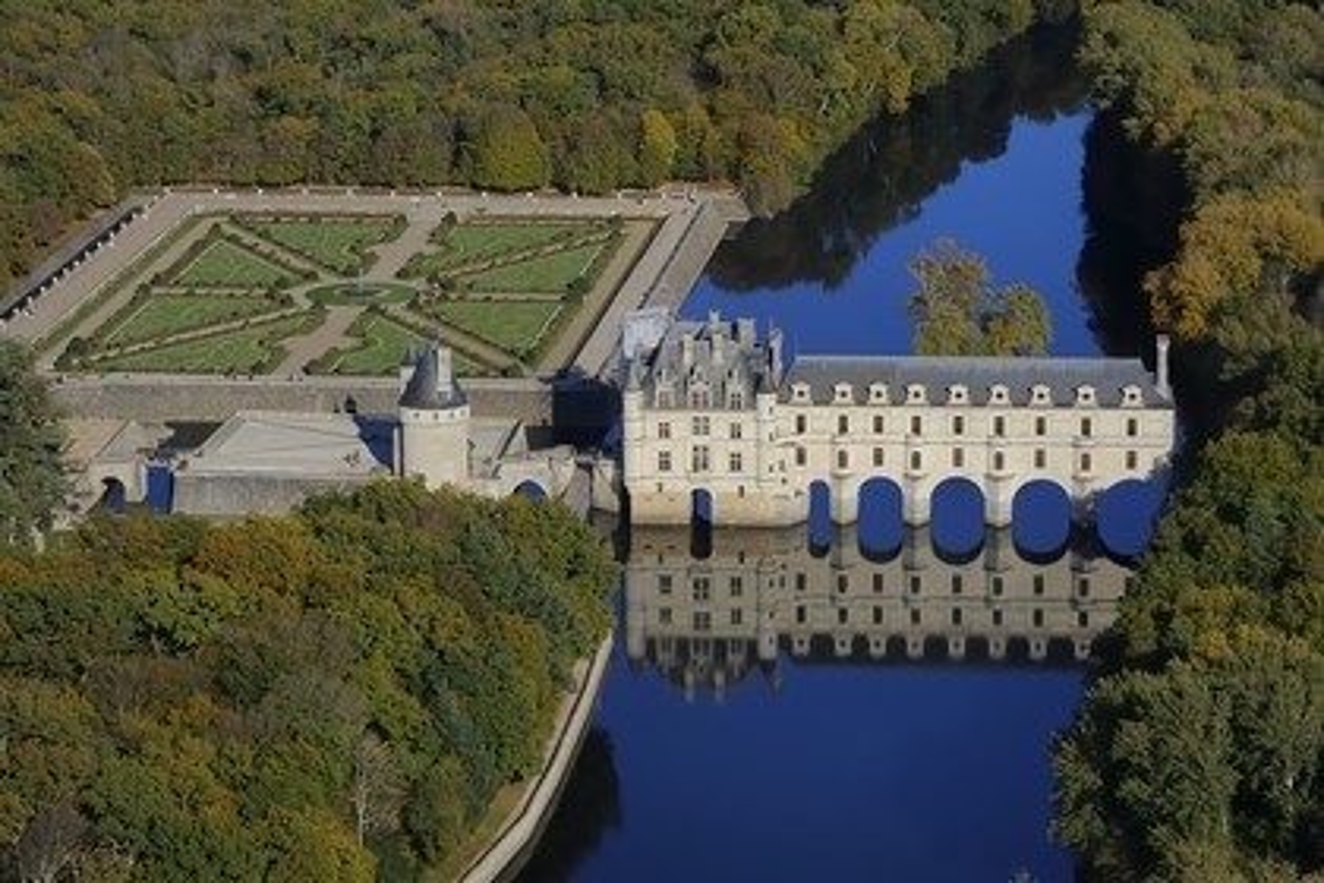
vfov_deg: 11.4
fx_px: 4413
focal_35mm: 120
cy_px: 442
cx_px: 662
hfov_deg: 17.1
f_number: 10
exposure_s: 1/1000
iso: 400
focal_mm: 120
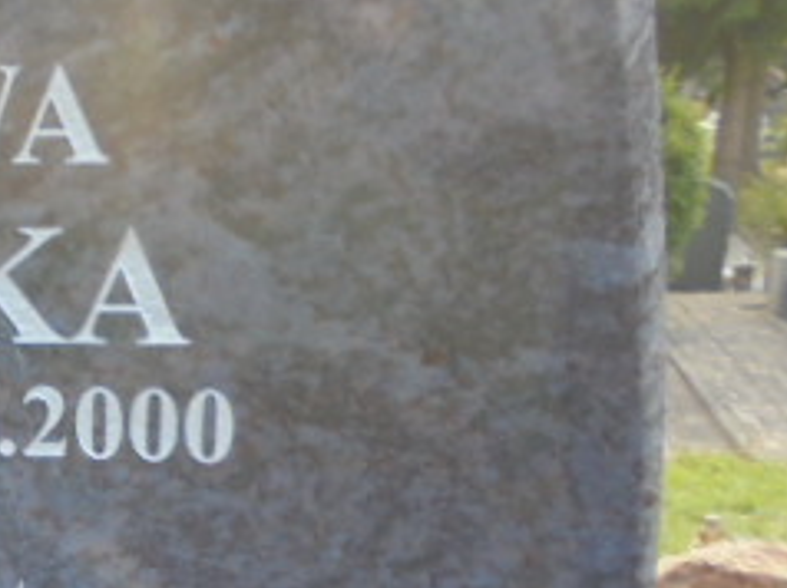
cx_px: -136
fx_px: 1590
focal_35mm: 70
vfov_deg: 20.2
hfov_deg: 25.3
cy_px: 621
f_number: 3.5
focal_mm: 4.6
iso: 100
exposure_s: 1/50
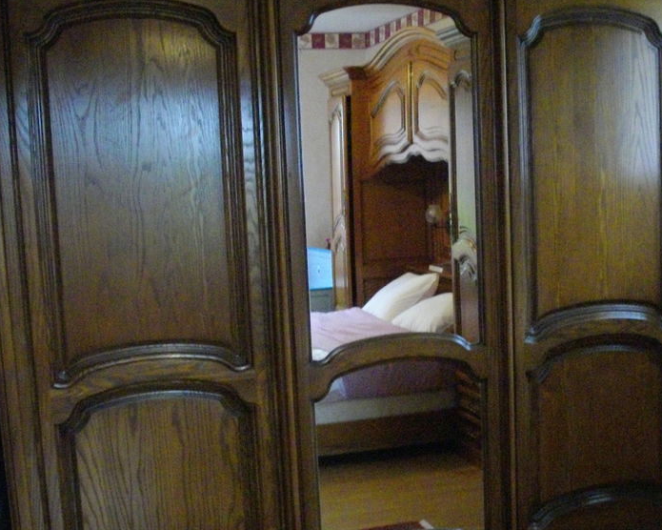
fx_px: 1019
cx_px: 420
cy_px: 316
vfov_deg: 29.1
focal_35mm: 52
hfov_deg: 35.8
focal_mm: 6.2
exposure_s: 1/25
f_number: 2.8
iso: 800
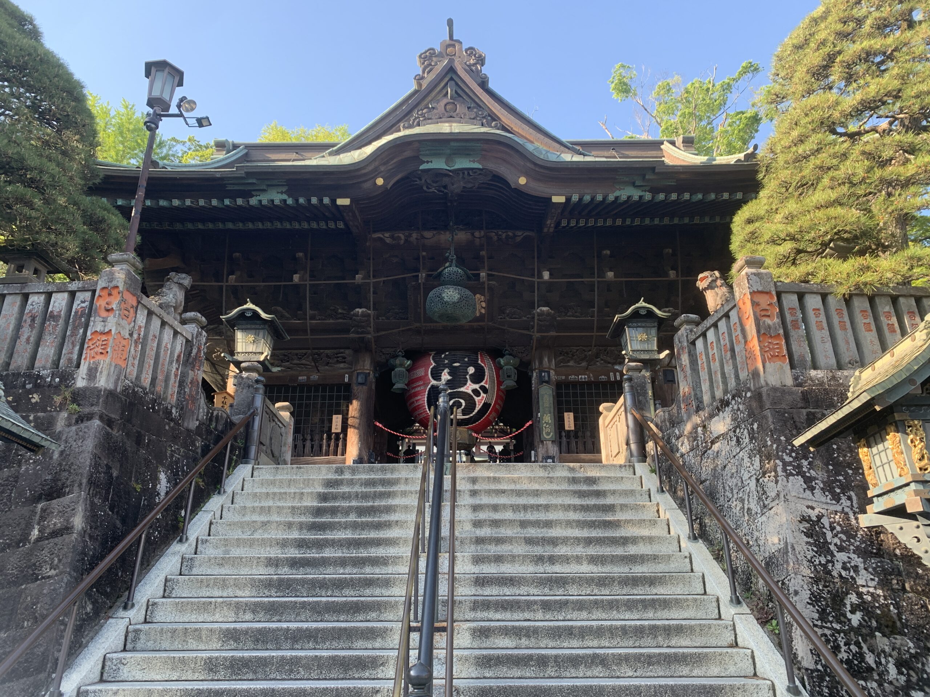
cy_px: 348
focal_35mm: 26
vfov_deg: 53.1
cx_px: 465
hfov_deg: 67.3
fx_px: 699
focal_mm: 4.25
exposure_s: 1/211
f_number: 1.8
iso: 25
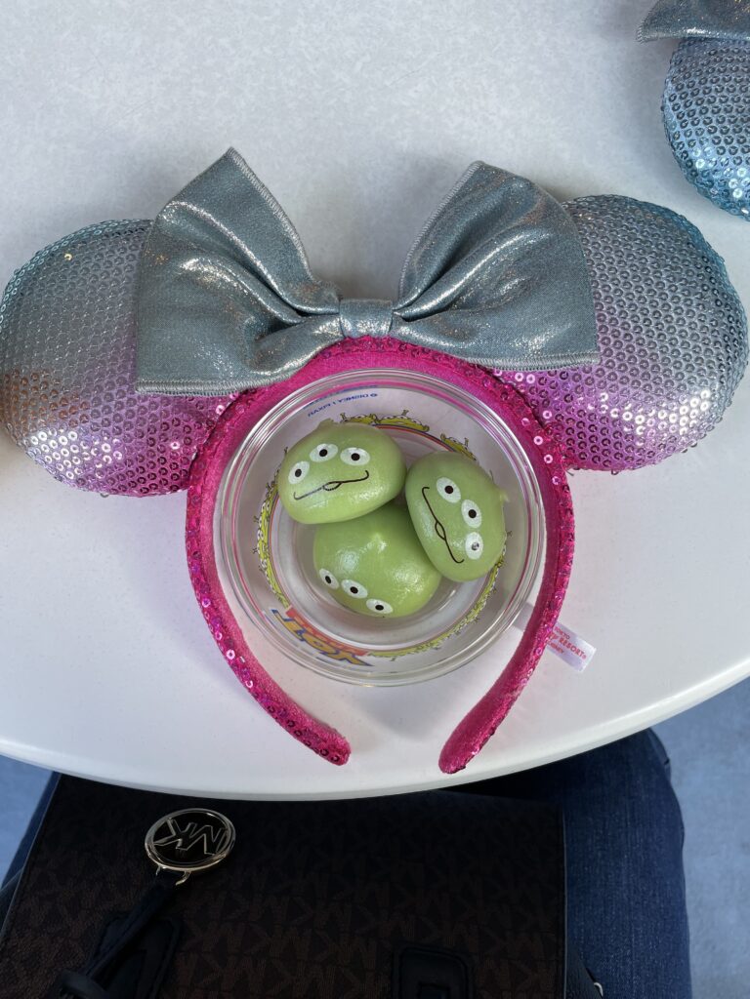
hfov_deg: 53.1
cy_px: 500
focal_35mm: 26
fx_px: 751
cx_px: 375
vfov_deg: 67.3
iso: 50
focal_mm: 4.2
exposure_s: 1/121
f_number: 1.6
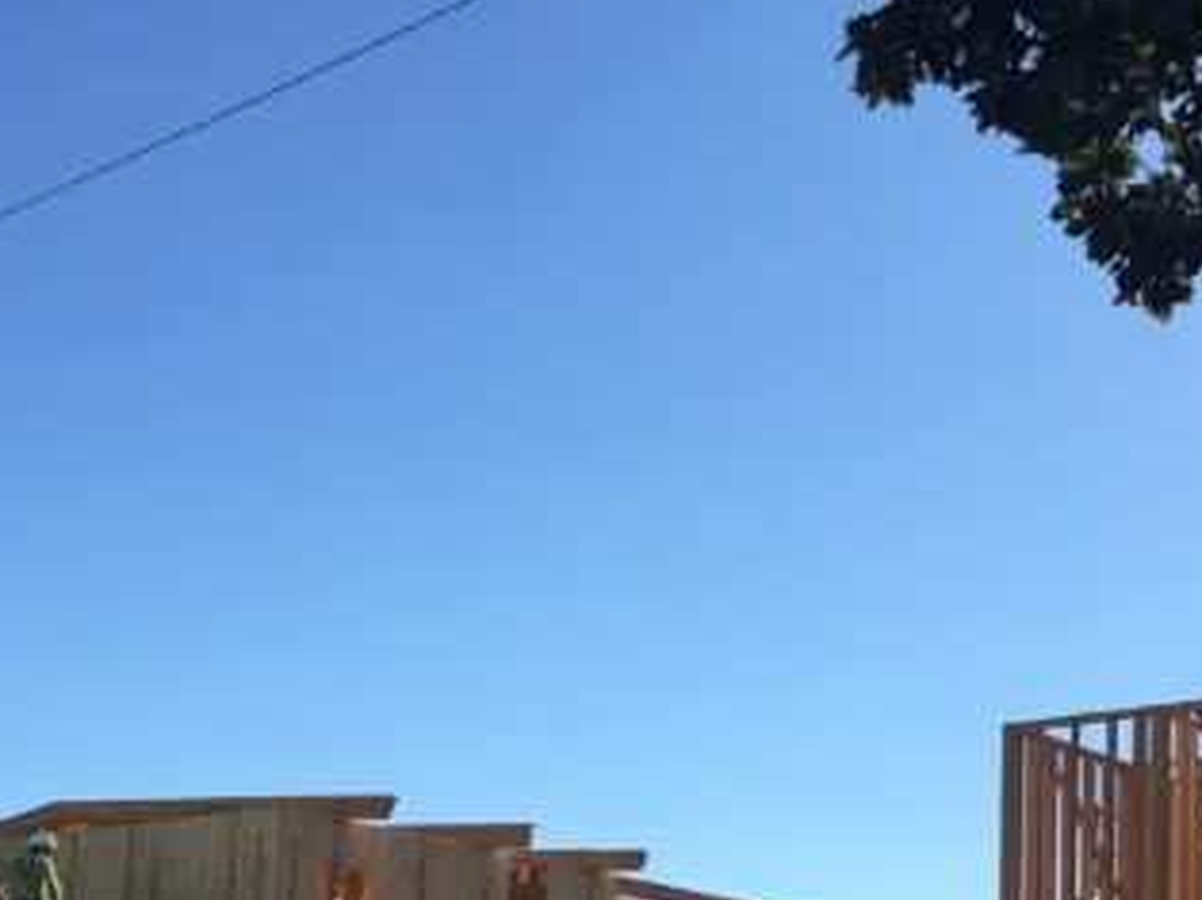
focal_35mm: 71
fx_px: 2464
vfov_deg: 19.8
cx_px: 701
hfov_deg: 27.4
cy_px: 980
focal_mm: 4.15
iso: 25
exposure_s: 1/1570
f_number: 2.2
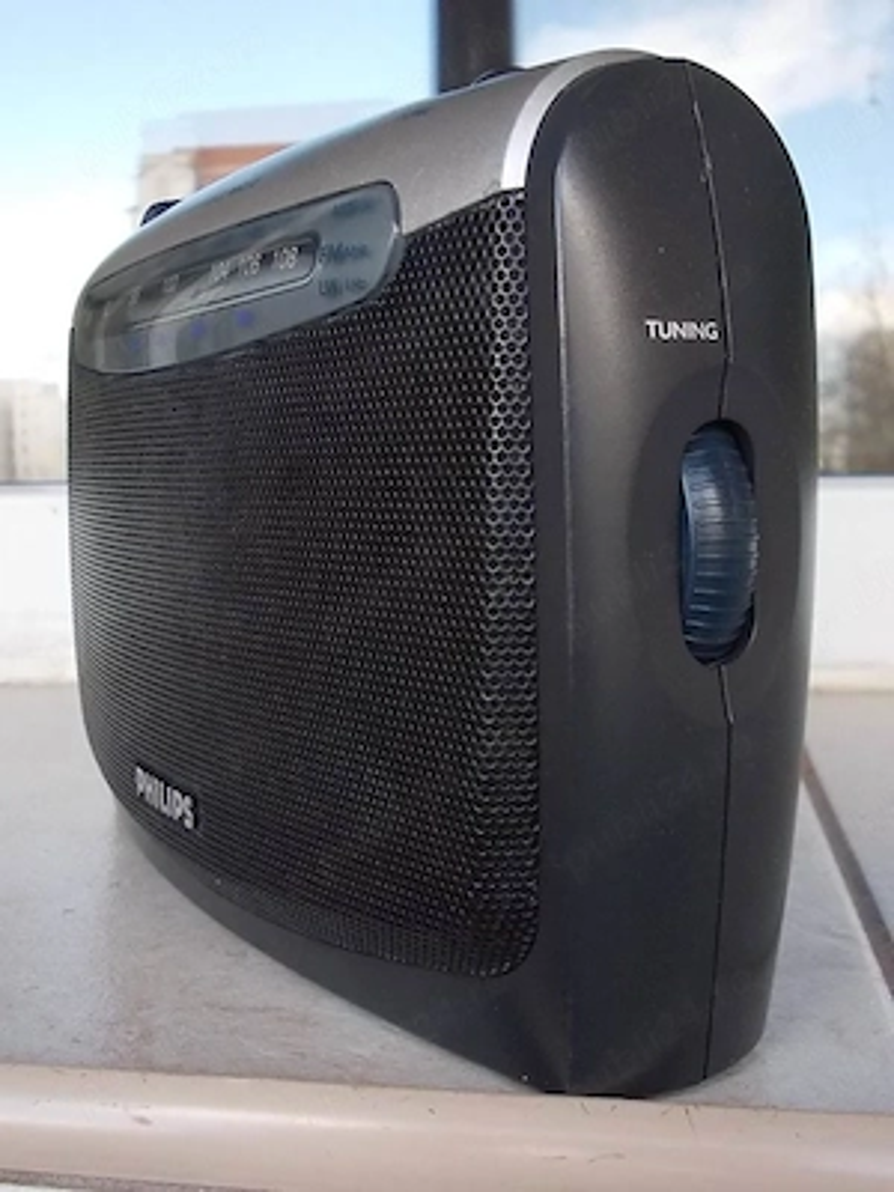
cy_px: 596
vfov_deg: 49.0
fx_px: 1309
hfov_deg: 37.7
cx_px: 447
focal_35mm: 38
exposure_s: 1/80
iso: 200
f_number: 3.1
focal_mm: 5.3
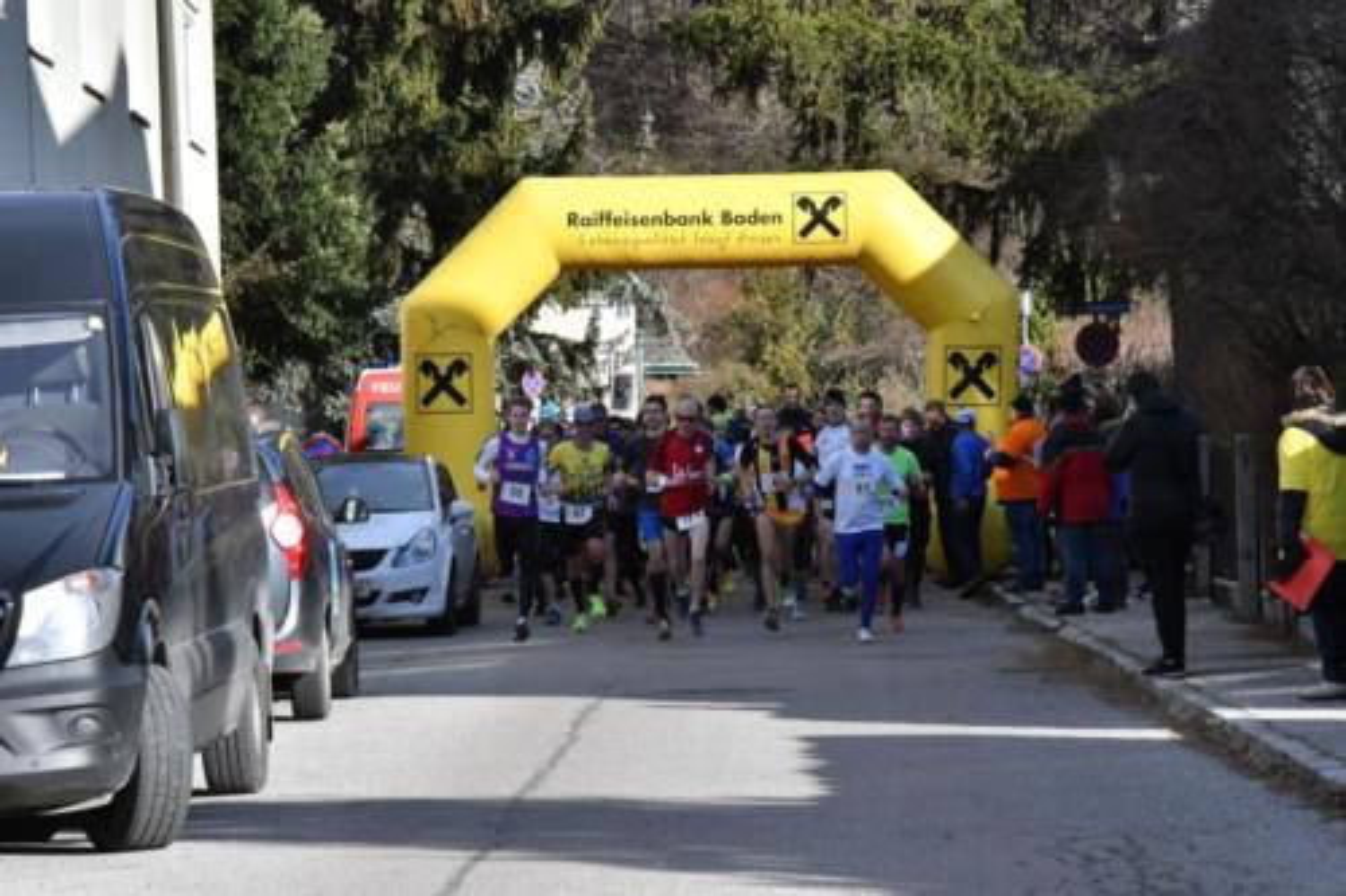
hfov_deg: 13.0
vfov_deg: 8.7
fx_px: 5886
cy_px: 448
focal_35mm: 158
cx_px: 673
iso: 2000
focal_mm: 105
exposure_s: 1/1600
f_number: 16
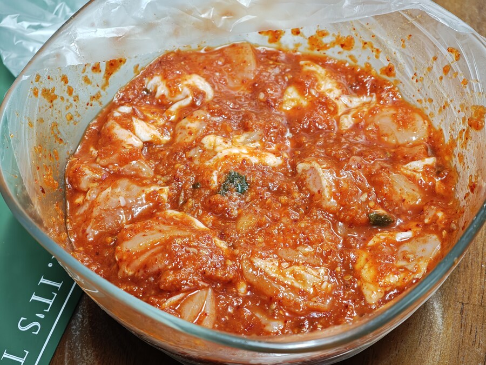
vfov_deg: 21.0
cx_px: 243
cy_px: 182
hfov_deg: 27.8
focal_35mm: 70
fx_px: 983
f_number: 1.8
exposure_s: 1/120
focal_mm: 11.5
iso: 800
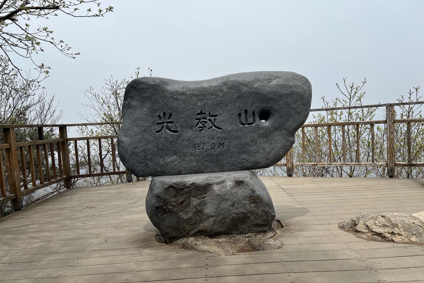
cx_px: 211
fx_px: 330
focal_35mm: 28
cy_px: 150
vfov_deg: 46.4
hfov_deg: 65.5
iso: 50
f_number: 1.5
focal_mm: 5.7
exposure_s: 1/5319
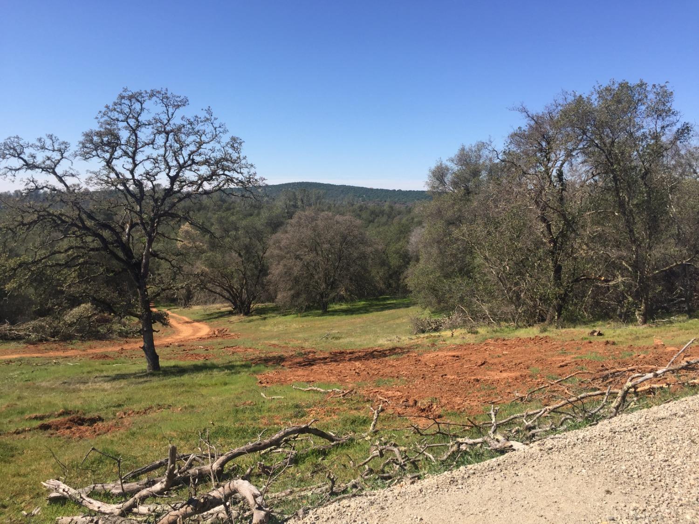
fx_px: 586
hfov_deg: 61.7
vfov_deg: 48.2
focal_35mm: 29
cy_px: 262
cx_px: 350
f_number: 2.2
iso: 32
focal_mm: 4.15
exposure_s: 1/1522
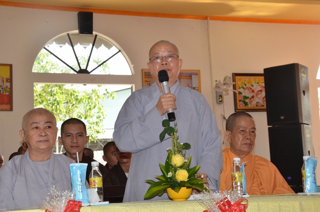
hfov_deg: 27.0
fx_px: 666
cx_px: 160
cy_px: 106
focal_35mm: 75
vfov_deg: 18.1
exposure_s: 1/250
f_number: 10
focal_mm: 50
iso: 1000
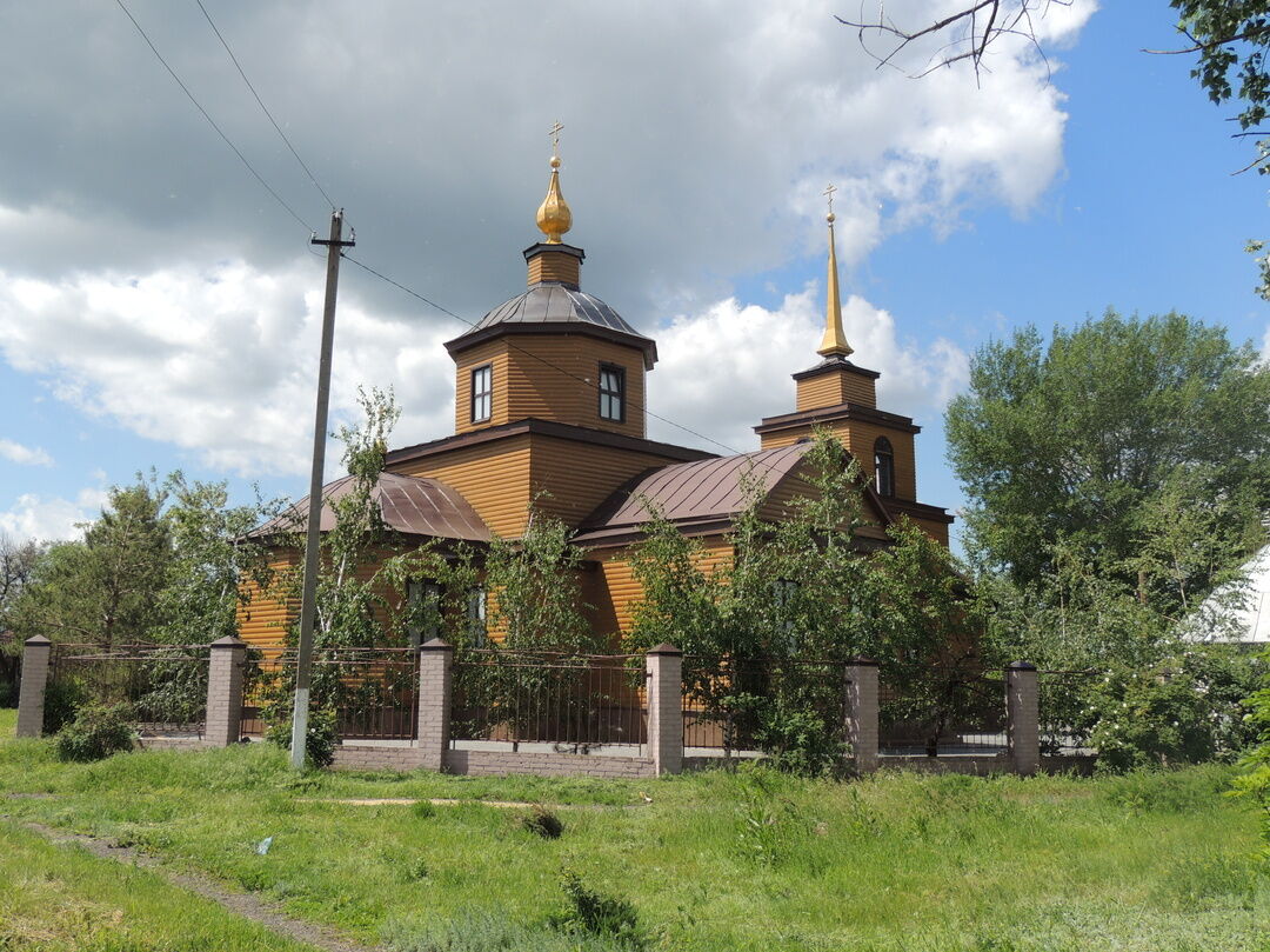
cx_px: 635
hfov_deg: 55.4
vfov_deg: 42.9
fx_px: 1210
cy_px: 476
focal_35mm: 33
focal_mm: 5.8
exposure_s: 1/1000
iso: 100
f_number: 3.2
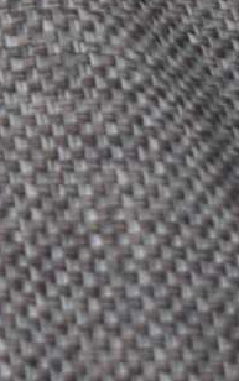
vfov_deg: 6.4
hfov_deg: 3.8
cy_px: -403
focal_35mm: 317
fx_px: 3300
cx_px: -867
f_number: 4
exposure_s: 1/250
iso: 720
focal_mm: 25
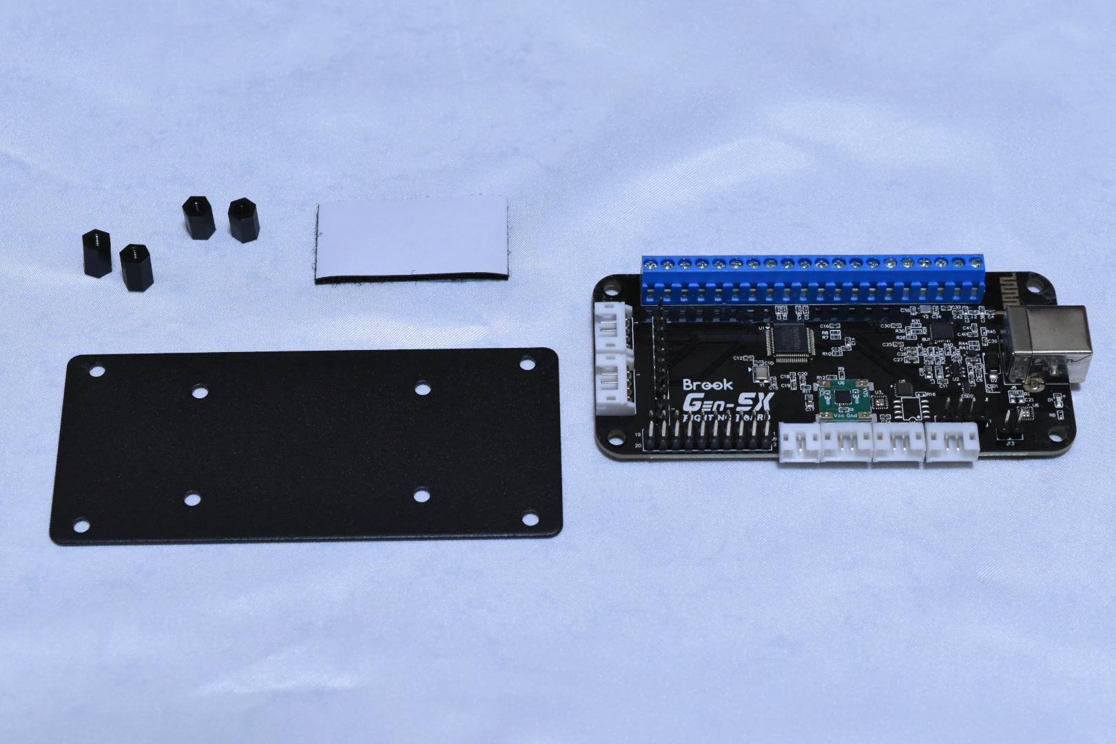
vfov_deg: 17.5
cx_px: 558
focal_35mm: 78
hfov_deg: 26.0
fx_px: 2418
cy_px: 372
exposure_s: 1/50
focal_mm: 52
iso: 3200
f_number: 11
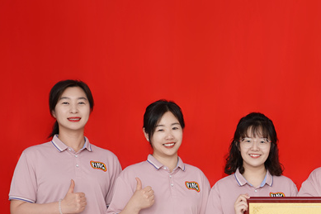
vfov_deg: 12.7
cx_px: 286
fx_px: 954
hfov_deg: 18.8
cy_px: 187
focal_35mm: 107
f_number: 10
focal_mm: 52
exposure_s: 1/160
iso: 100
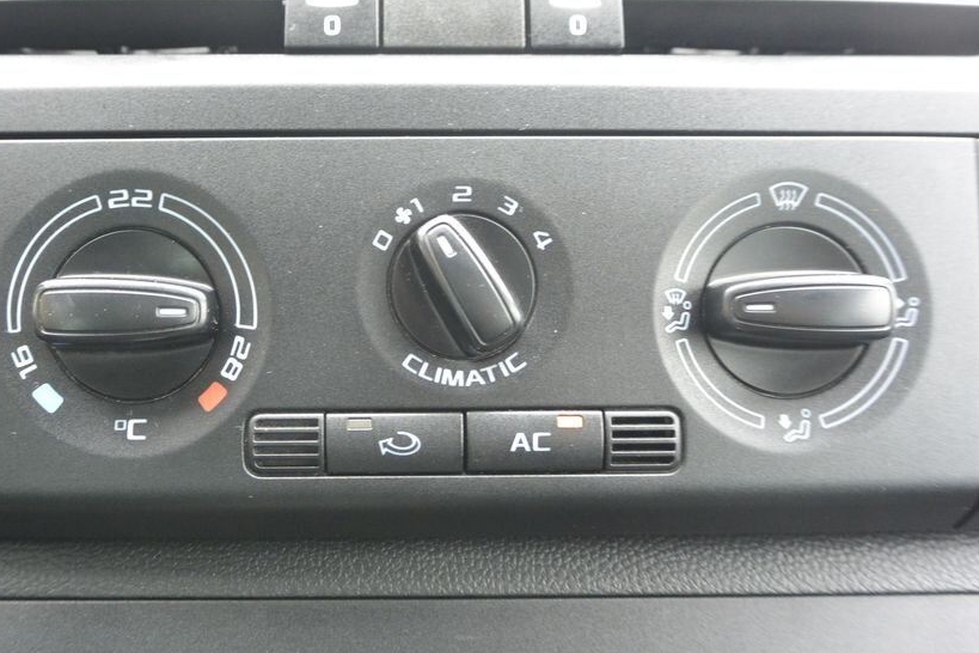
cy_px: 328
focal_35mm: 35
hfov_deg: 54.0
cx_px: 391
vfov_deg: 37.9
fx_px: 952
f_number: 3.5
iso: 800
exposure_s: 1/30
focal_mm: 10.7
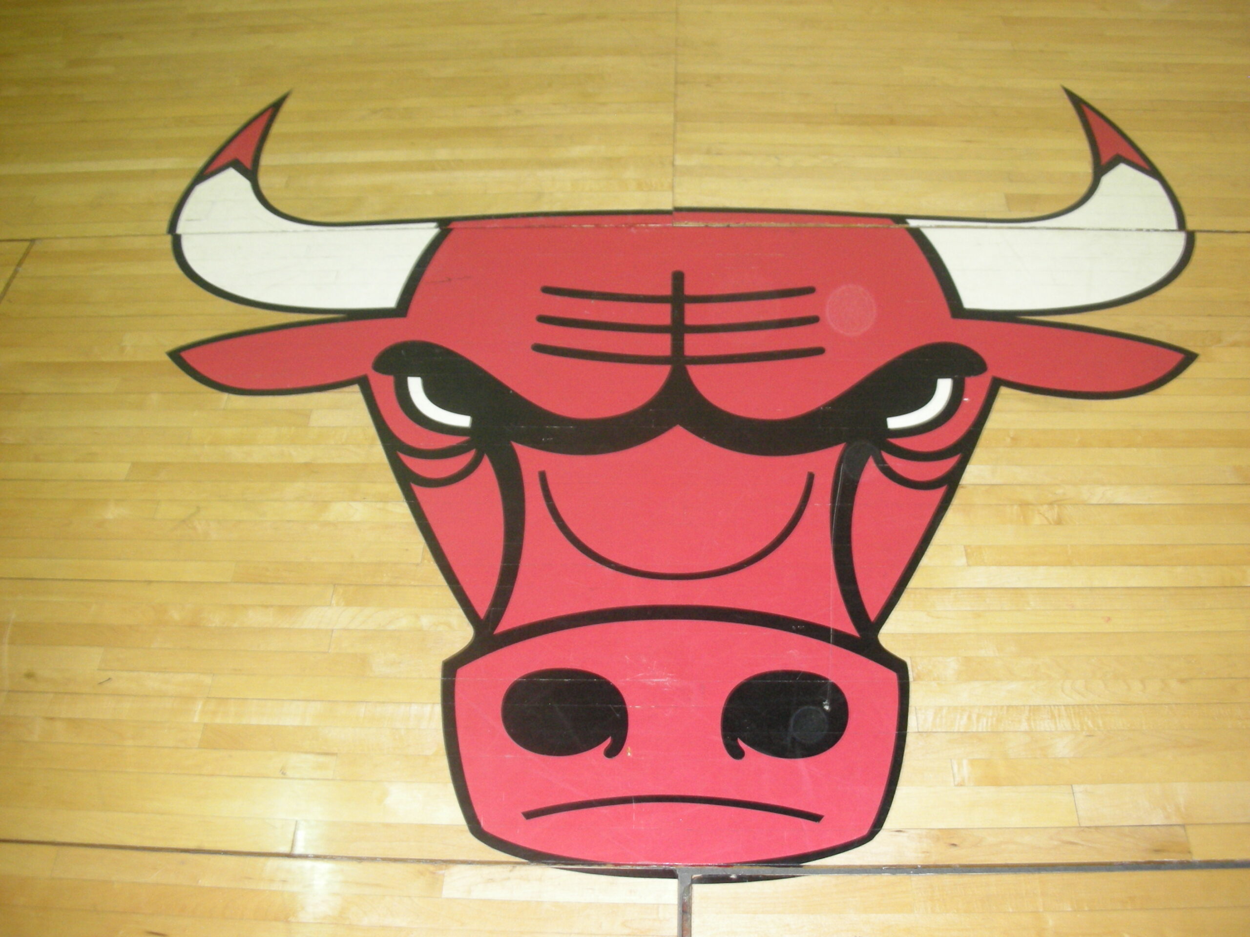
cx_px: 625
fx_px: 1264
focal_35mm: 35
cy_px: 468
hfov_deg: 52.6
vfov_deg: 40.7
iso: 200
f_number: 3
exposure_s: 1/9.3
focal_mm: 5.8
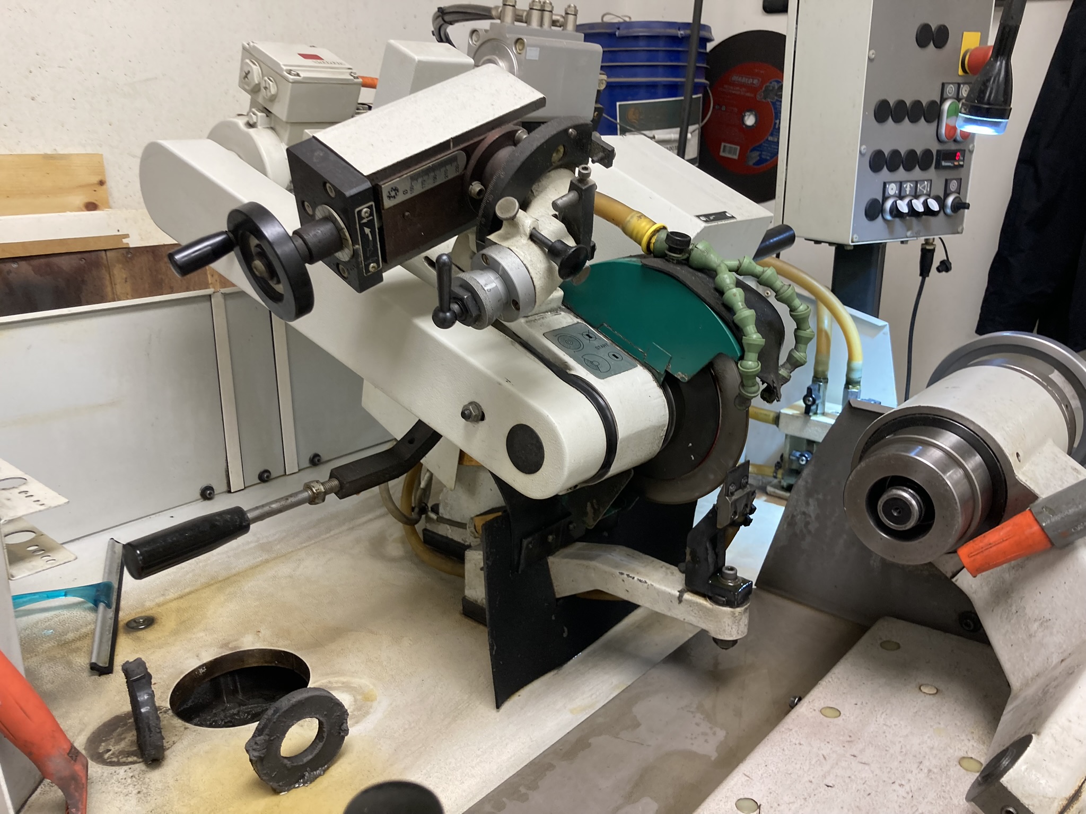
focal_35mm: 28
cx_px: 543
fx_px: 878
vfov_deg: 49.7
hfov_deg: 63.4
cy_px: 407
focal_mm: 3.99
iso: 64
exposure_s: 1/42
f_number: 1.8
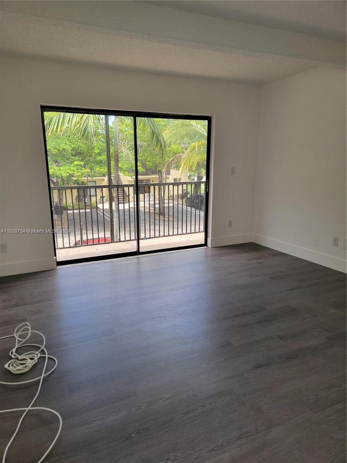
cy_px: 232
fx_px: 321
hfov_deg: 56.8
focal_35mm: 24
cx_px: 174
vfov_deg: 71.6
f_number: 1.8
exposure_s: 1/120
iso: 64
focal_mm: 6.7
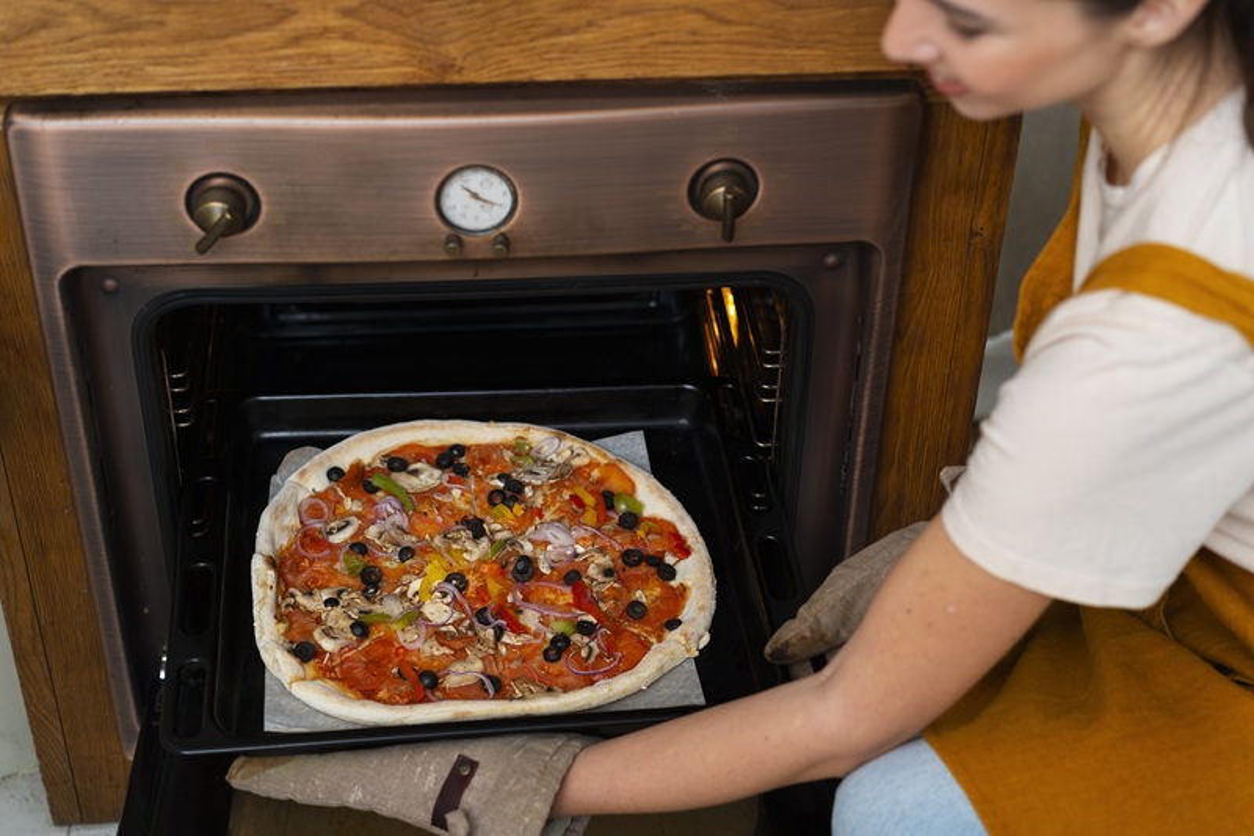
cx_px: 627
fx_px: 1915
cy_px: 418
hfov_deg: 36.3
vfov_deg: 24.6
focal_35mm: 55
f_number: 2.8
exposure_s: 1/250
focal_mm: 55
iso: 200
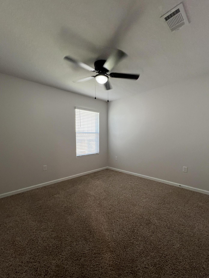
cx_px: 105
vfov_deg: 102.0
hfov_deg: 85.7
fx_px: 113
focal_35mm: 14
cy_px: 145
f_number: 1.8
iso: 125
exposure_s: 1/60
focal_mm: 1.57
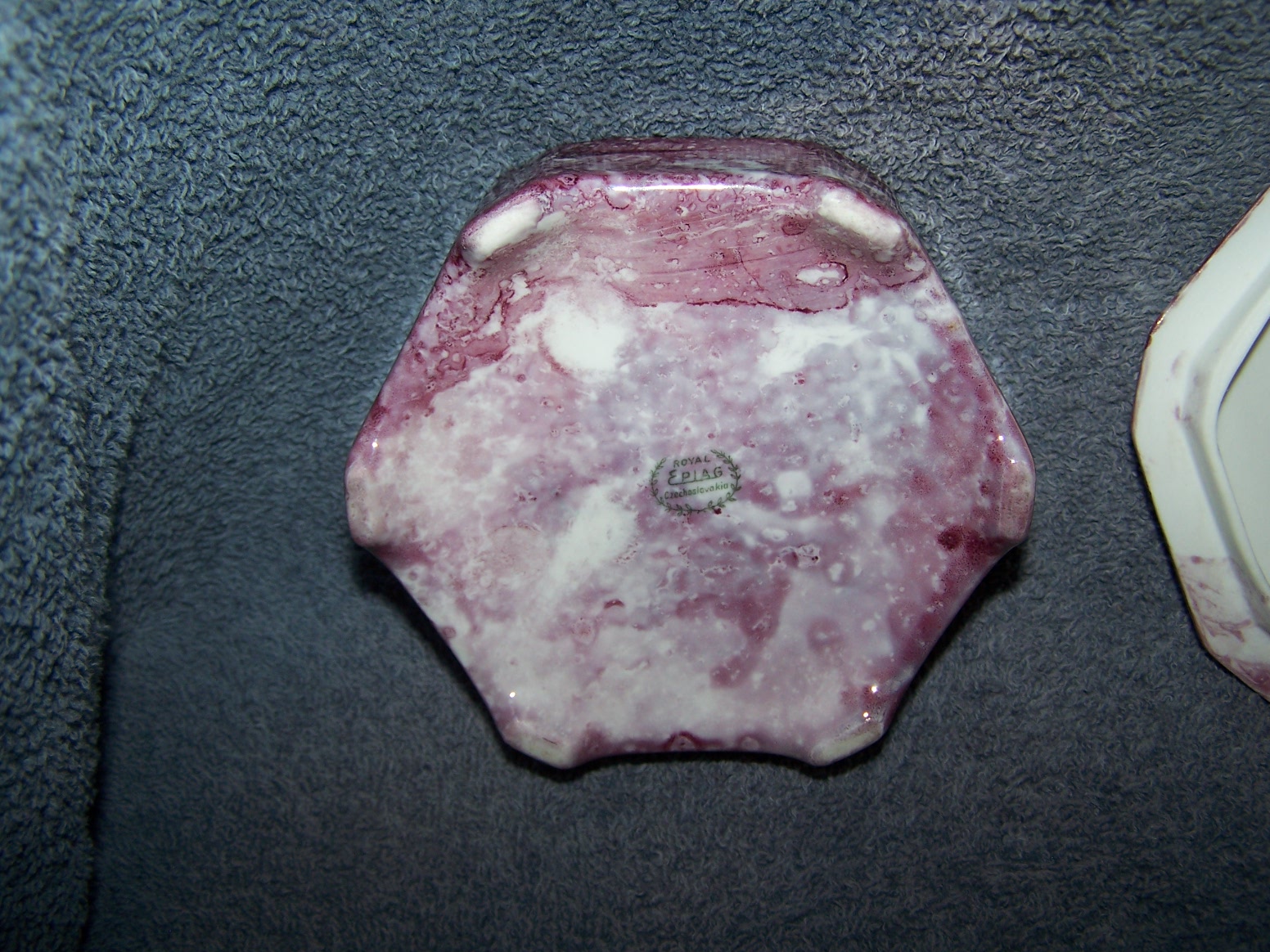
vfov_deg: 37.7
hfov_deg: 49.0
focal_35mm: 38
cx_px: 635
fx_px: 1394
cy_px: 476
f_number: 2.8
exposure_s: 1/60
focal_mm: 6.3
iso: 80
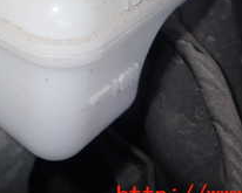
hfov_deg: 26.0
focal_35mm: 71
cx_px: 29
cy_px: -51
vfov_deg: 20.0
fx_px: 509
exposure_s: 1/30
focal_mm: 4.5
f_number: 5.6
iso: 200
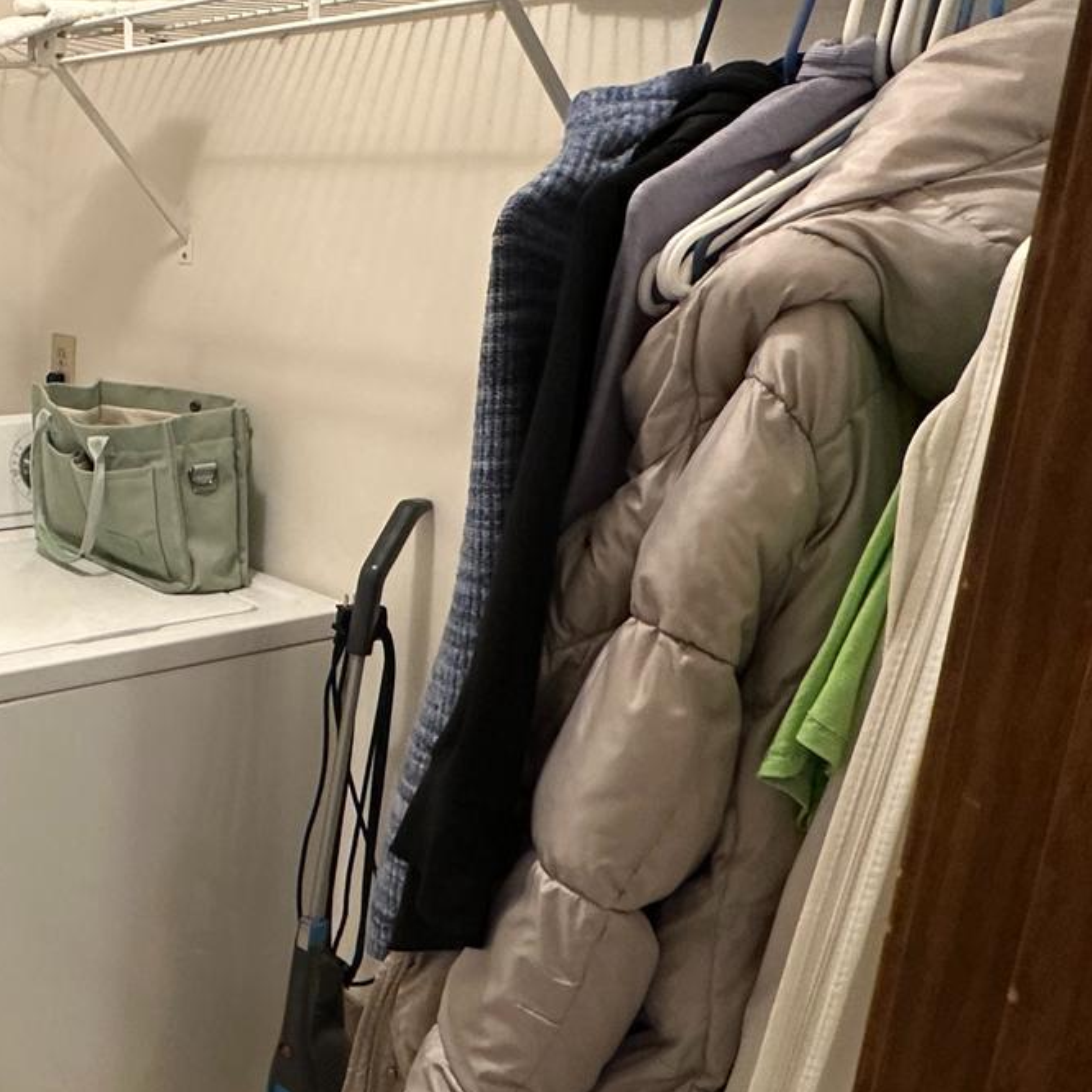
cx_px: -111
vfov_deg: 43.8
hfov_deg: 36.9
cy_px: 522
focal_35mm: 38
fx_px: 1356
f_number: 2.2
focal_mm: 2.22
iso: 320
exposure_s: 1/60
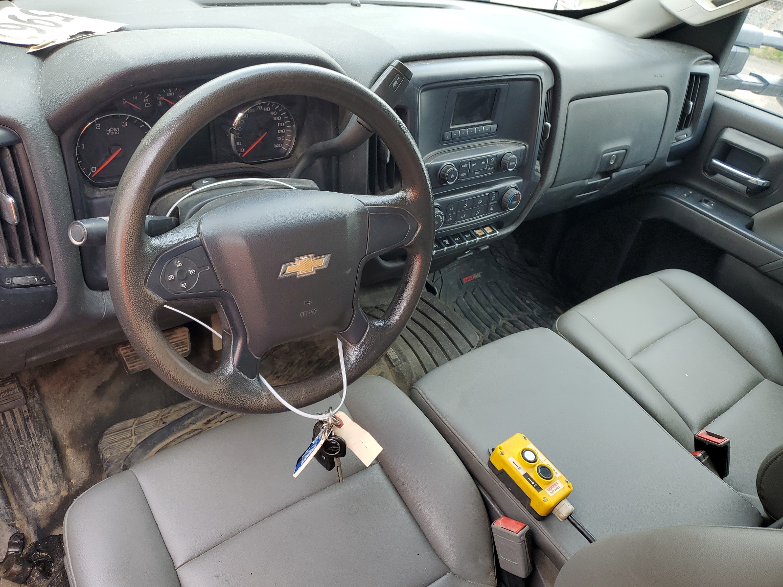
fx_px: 588
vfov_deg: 53.1
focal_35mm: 26
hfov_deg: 67.3
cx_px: 392
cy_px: 294
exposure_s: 1/135
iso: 50
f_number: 1.5
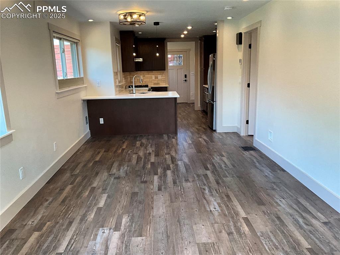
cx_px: 170
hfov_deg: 61.7
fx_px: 285
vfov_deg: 48.2
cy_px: 128
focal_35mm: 29
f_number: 1.8
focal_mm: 3
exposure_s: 1/60
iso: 40
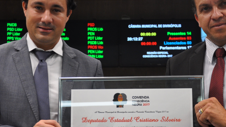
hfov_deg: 22.5
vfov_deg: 12.7
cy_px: 79
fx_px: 569
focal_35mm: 95
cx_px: 120
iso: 640
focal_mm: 35
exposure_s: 1/60
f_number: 4.5
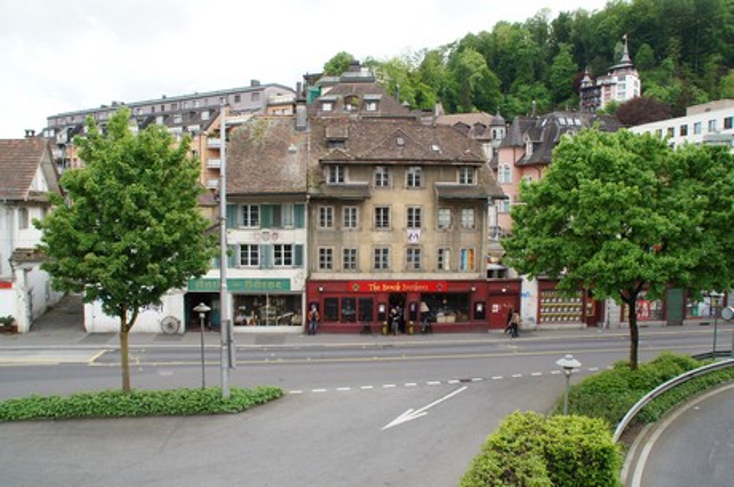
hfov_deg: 67.5
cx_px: 367
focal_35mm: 27
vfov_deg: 47.8
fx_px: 550
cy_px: 244
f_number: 7.1
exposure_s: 1/40
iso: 100
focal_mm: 18
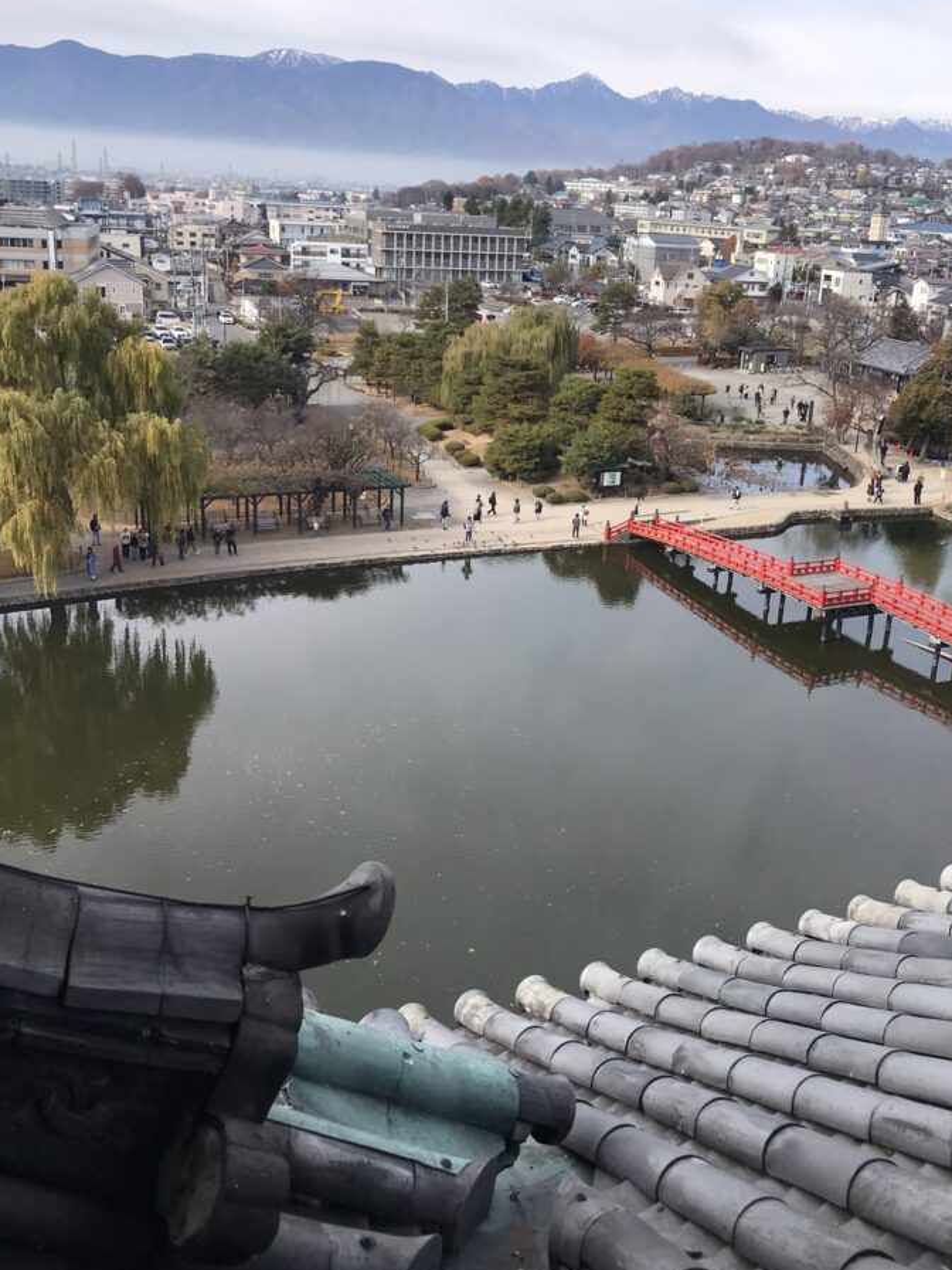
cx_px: 510
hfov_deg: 44.1
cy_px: 577
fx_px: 1173
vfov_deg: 56.7
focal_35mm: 32
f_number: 1.8
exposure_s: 1/1451
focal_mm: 3.99
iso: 20
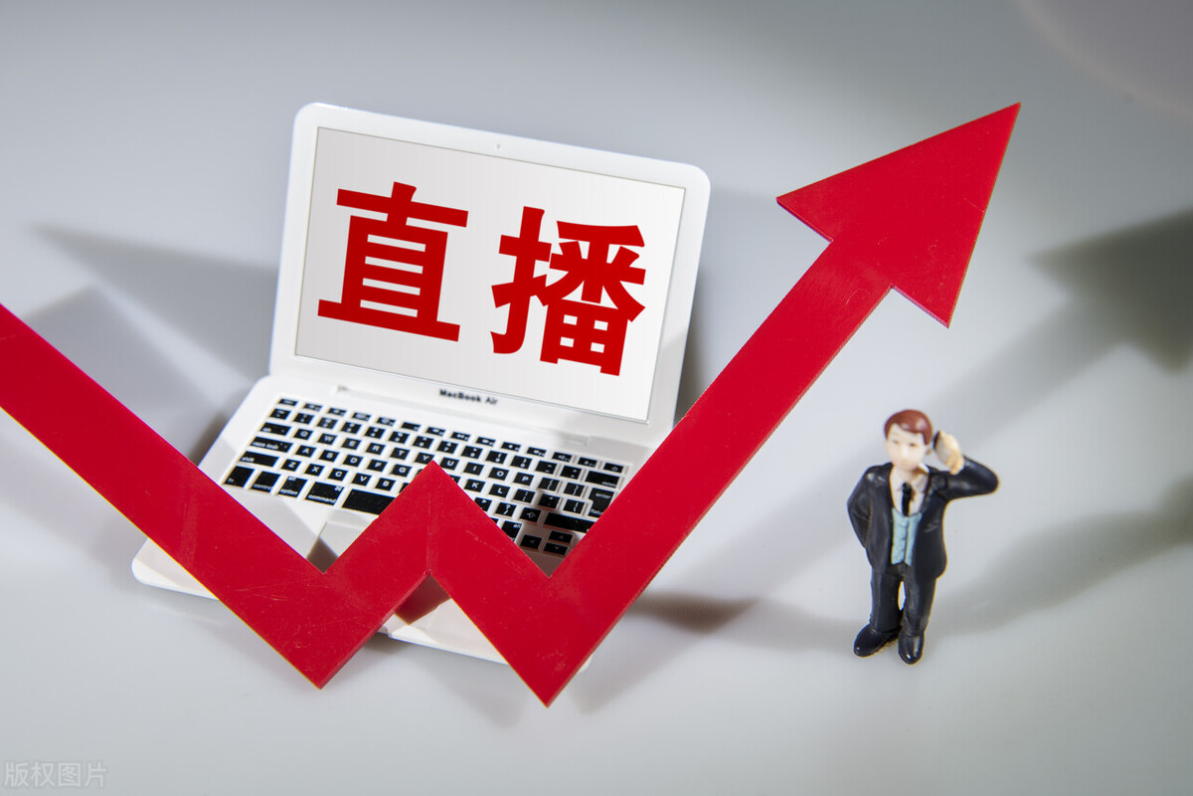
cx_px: 596
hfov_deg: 39.6
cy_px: 398
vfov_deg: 27.0
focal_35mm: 50
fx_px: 1657
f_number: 8
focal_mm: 50
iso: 160
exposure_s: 1/80
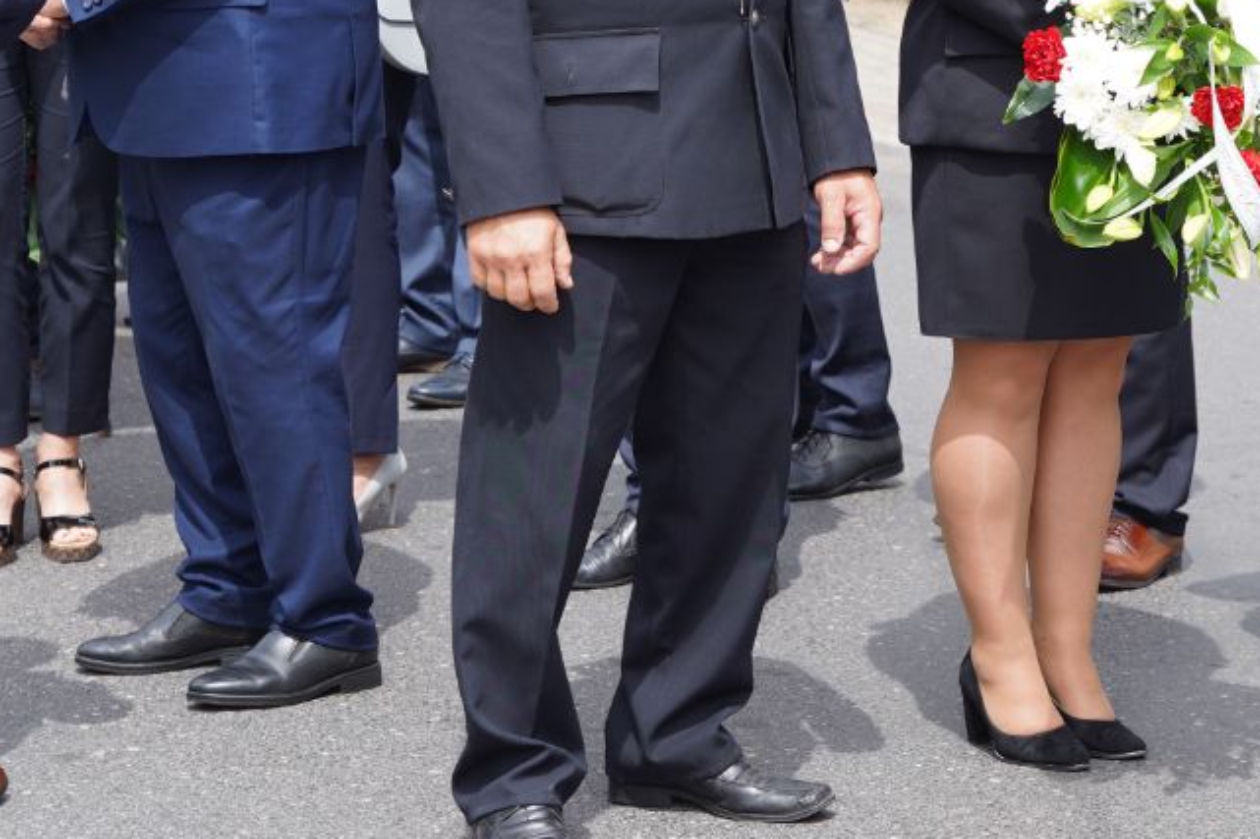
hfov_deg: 14.4
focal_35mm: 142
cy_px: 25
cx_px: 851
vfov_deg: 9.6
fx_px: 4968
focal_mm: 70
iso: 100
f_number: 5.6
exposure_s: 1/200
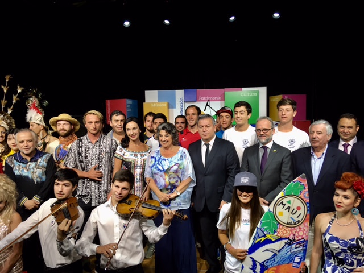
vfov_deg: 48.2
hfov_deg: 61.7
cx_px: 182
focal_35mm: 29
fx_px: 305
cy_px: 136
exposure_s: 1/30
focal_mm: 4.15
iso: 32
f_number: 2.2
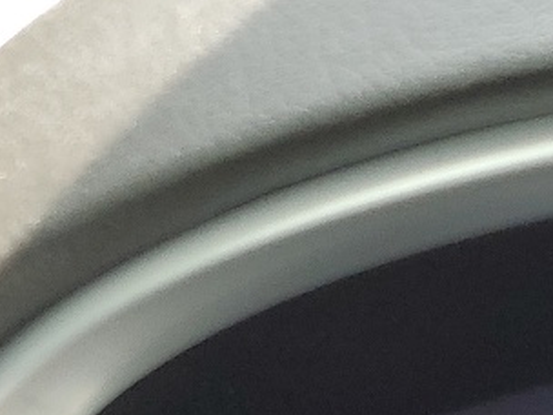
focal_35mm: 137
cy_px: 828
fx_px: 2189
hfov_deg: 12.0
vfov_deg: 10.0
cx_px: 1266
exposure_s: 1/135
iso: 50
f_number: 1.5
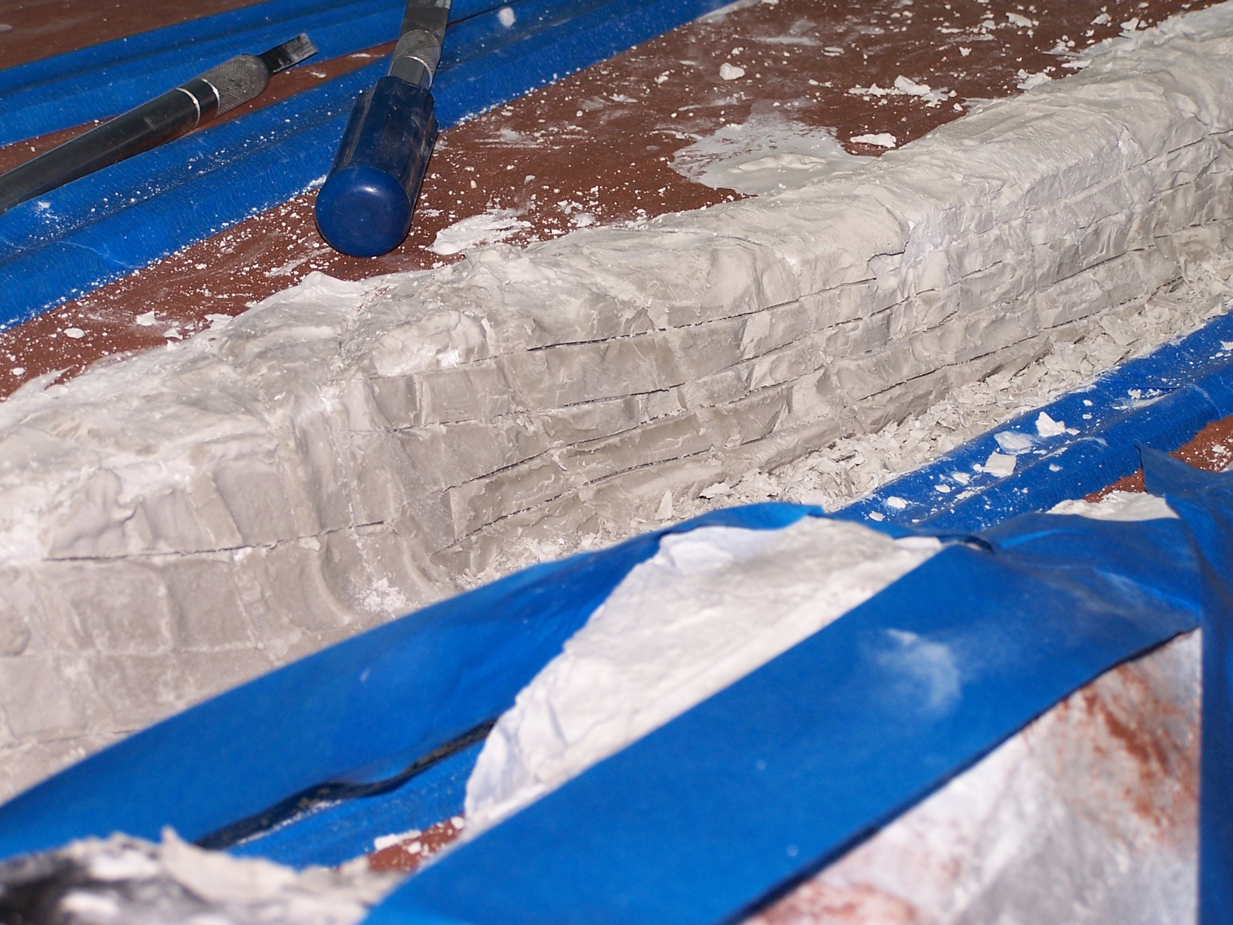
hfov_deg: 18.7
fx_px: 3740
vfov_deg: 14.1
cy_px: 462
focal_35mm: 105
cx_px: 616
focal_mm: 17.5
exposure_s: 1/90
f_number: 3.2
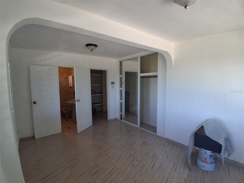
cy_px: 92
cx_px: 122
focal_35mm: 17
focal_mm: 1.4
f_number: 2.2
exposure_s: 1/60
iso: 100
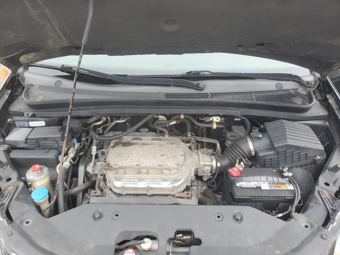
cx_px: 170
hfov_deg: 67.3
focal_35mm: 26
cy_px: 128
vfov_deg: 53.1
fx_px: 255
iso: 50
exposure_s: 1/185
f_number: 1.5
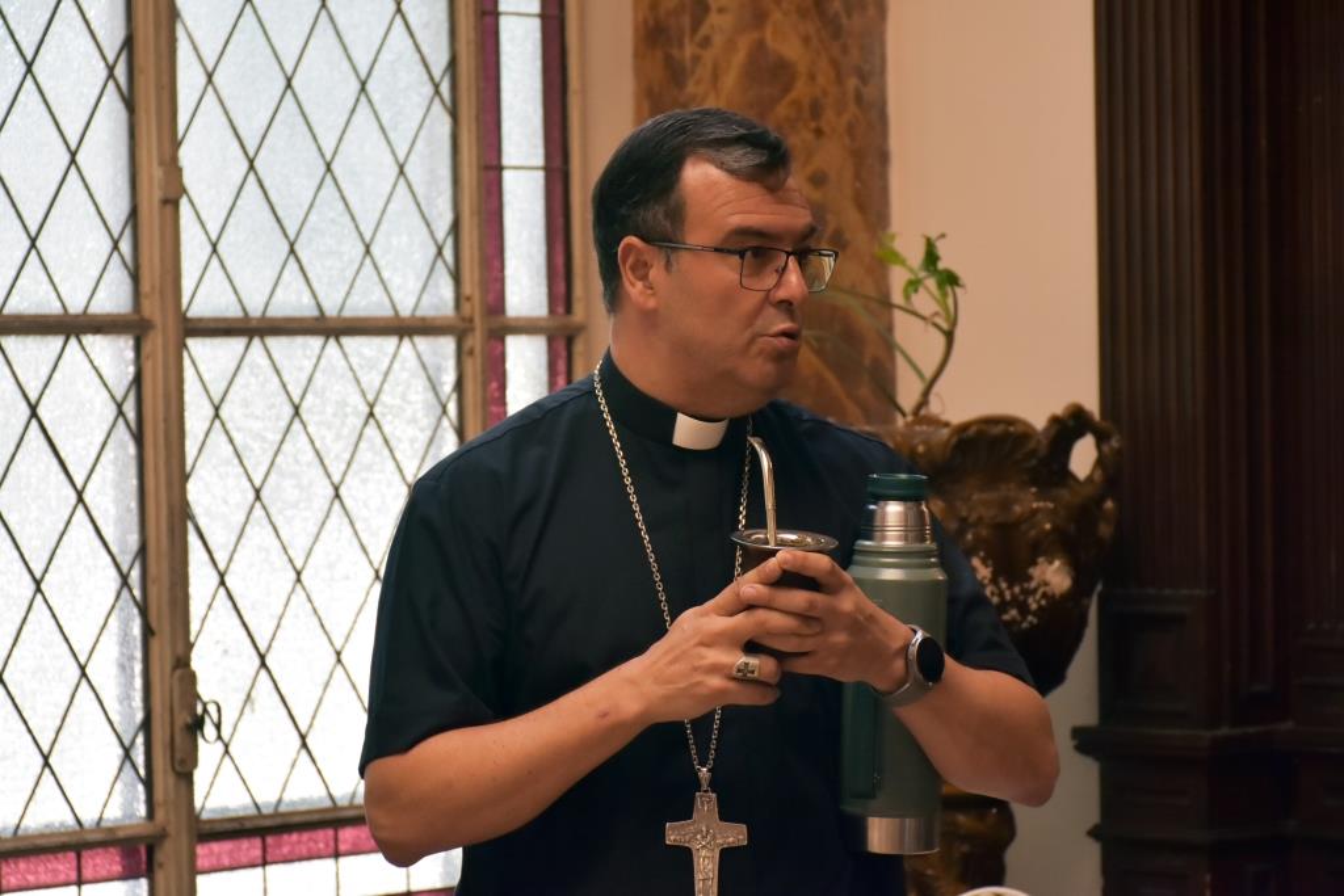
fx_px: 4480
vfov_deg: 11.4
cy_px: 448
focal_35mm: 120
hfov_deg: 17.1
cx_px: 672
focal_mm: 80
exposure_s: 1/200
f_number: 7.1
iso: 1250
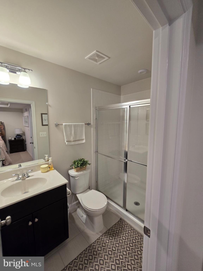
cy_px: 136
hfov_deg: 89.9
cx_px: 102
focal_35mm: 13
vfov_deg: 106.2
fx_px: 102
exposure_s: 1/60
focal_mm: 2.2
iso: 100
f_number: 2.2
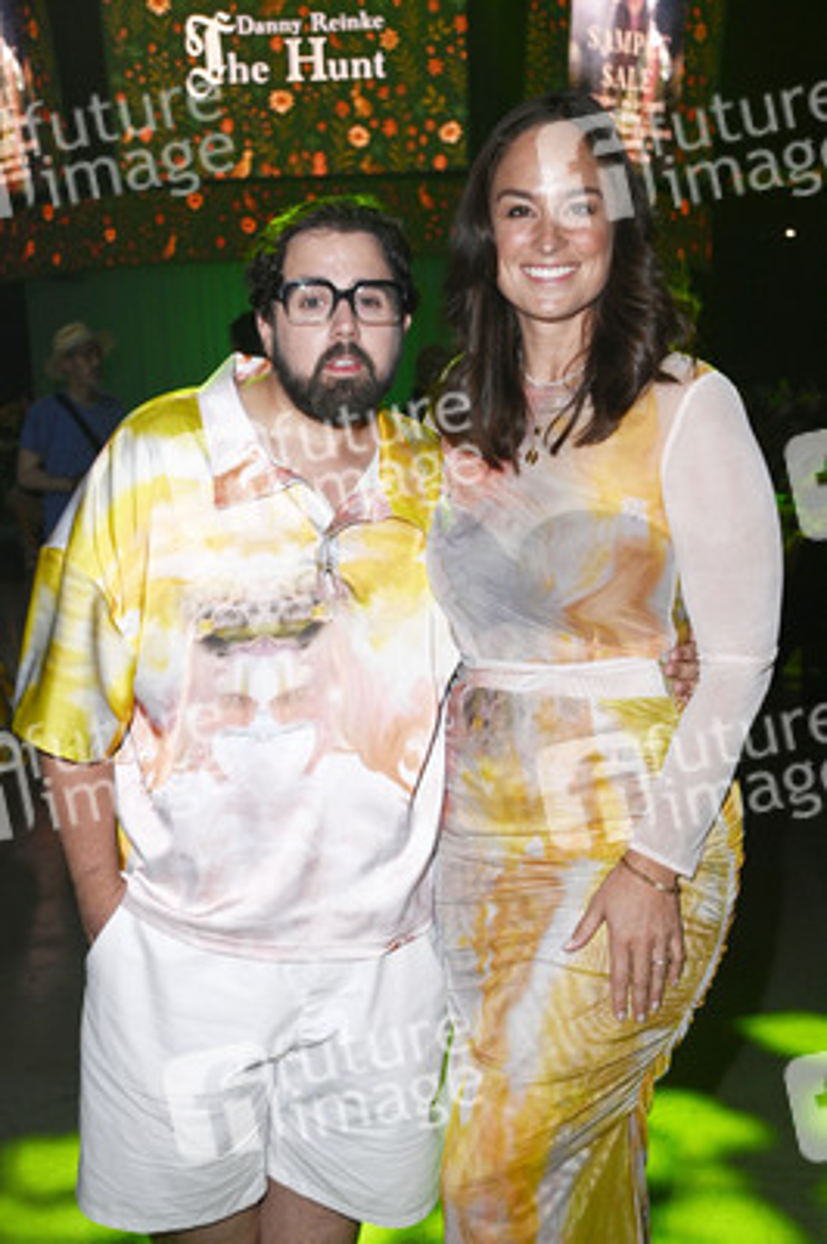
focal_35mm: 48
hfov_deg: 28.0
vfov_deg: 41.1
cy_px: 622
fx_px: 1657
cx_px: 414
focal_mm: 48
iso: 1250
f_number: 5.6
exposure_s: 1/125
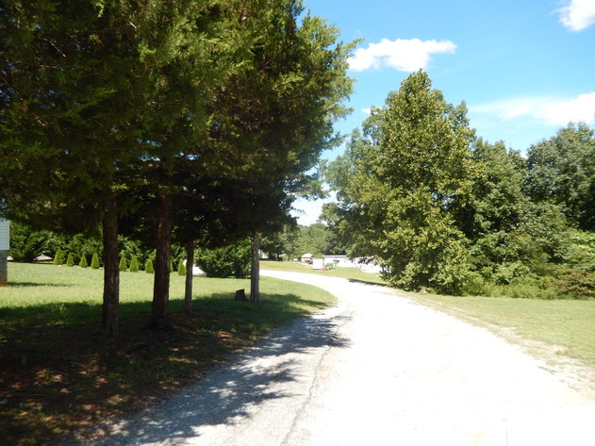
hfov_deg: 69.4
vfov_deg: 54.9
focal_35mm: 25
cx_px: 298
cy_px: 223
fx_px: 430
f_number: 3.4
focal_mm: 4.5
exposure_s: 1/500
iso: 125
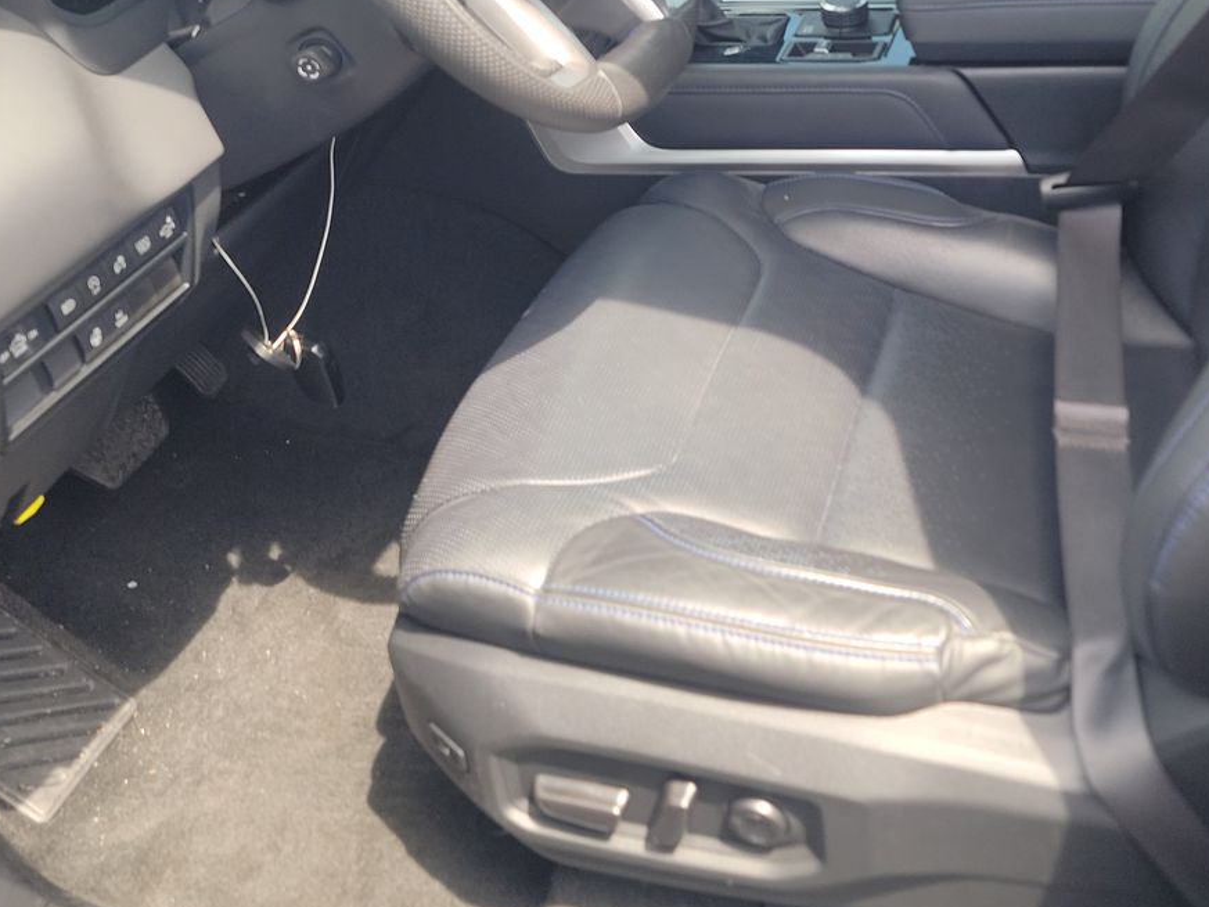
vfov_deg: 31.3
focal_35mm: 44
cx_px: 740
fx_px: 1537
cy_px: 86
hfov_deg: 42.7
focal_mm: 6.7
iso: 53
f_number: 1.8
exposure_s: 1/59
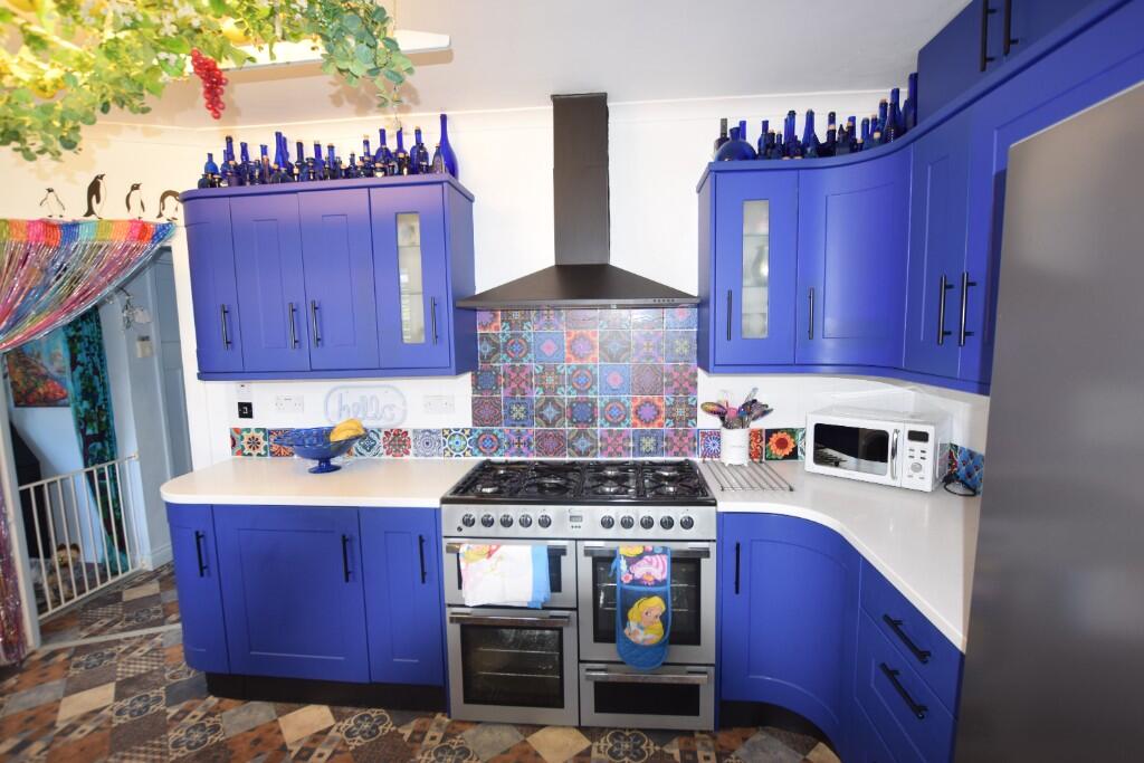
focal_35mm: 16
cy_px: 382
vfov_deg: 72.1
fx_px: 524
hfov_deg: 95.0
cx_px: 572
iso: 100
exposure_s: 1/4
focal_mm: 11
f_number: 4.5
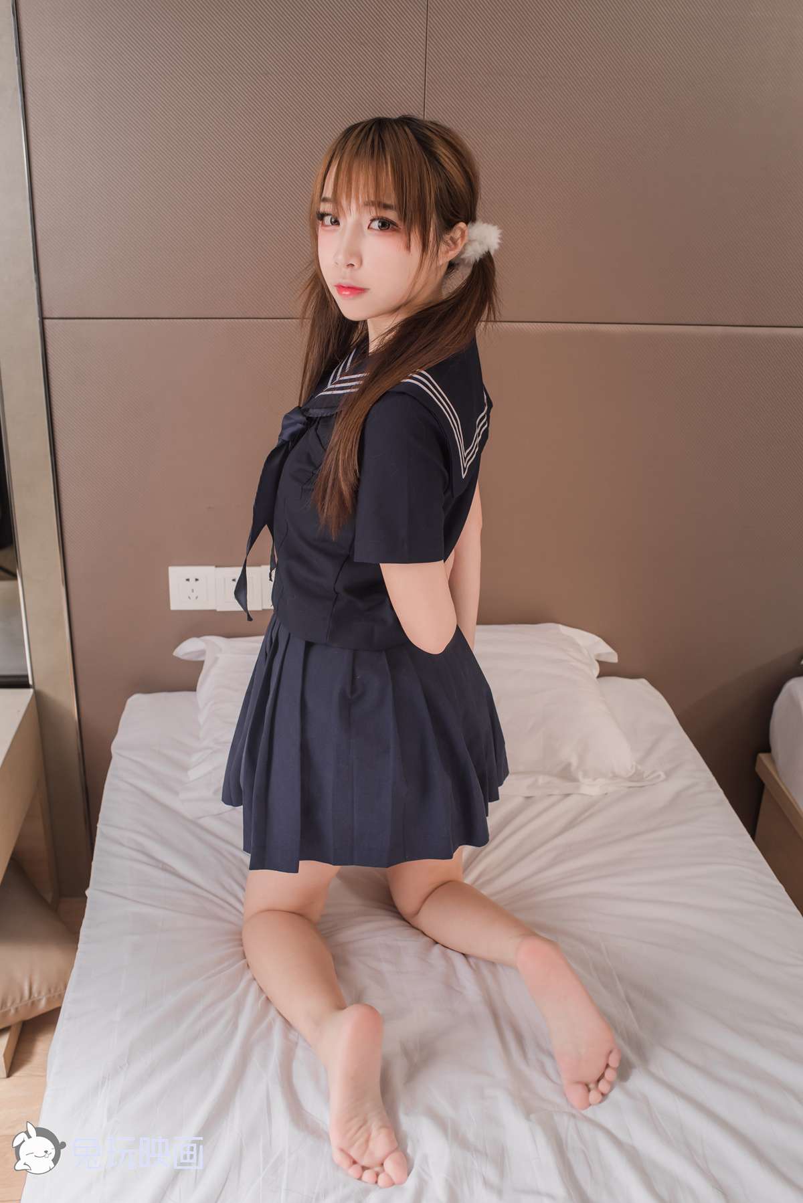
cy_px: 602
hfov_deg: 37.9
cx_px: 402
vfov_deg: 54.4
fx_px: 1170
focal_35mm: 35
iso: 200
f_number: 5
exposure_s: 1/160
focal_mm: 35
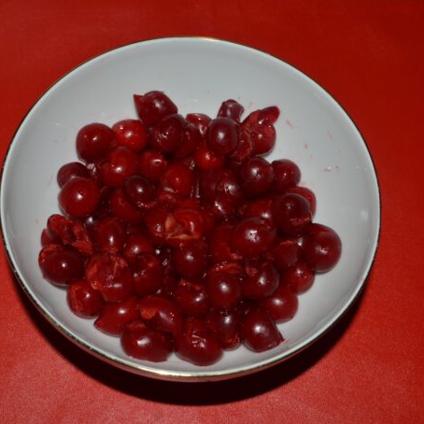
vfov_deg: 33.4
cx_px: 182
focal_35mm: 51
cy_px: 211
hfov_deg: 33.3
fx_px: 707
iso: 100
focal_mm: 26
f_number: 8
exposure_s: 1/60
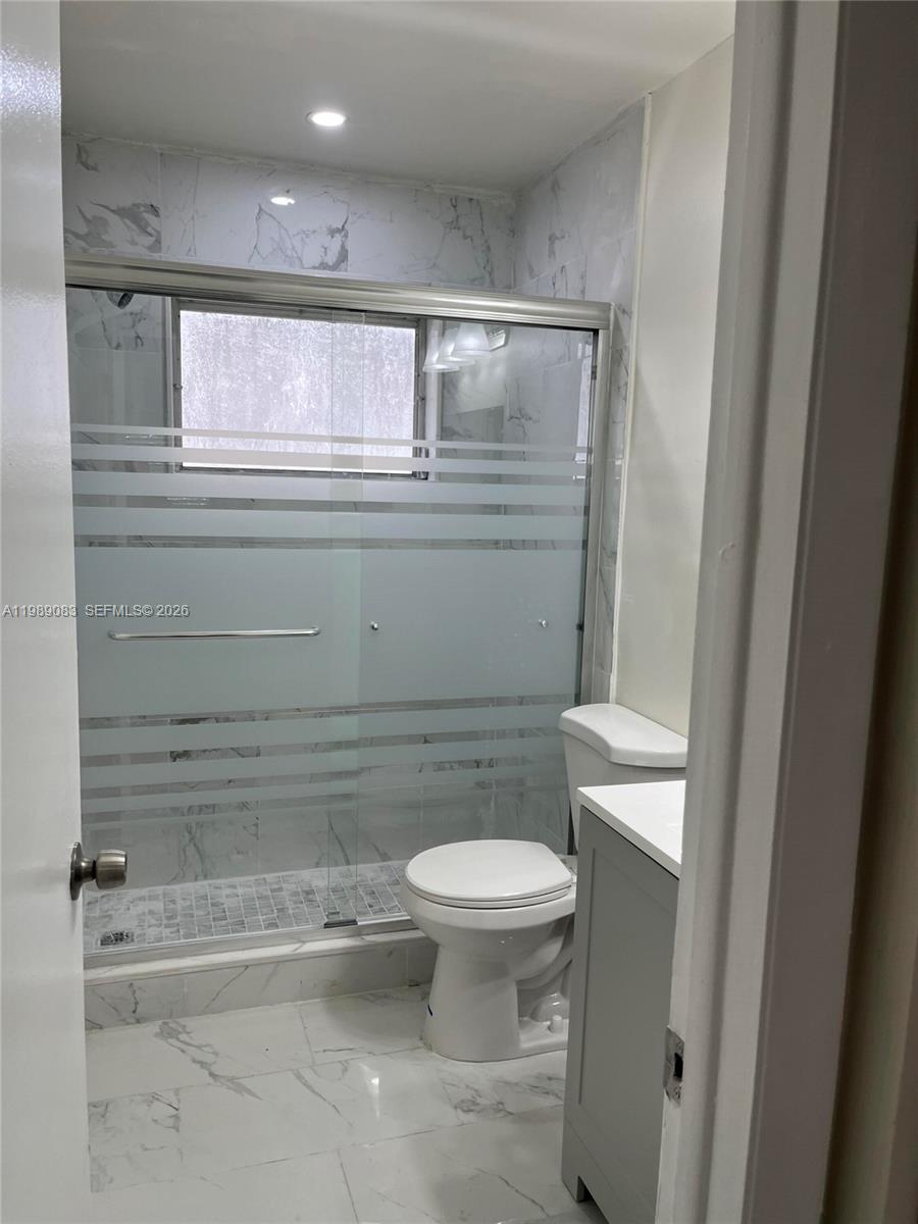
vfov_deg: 67.3
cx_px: 459
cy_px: 612
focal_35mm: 26
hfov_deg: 53.1
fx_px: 919
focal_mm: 5.1
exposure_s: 1/120
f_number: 1.6
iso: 50
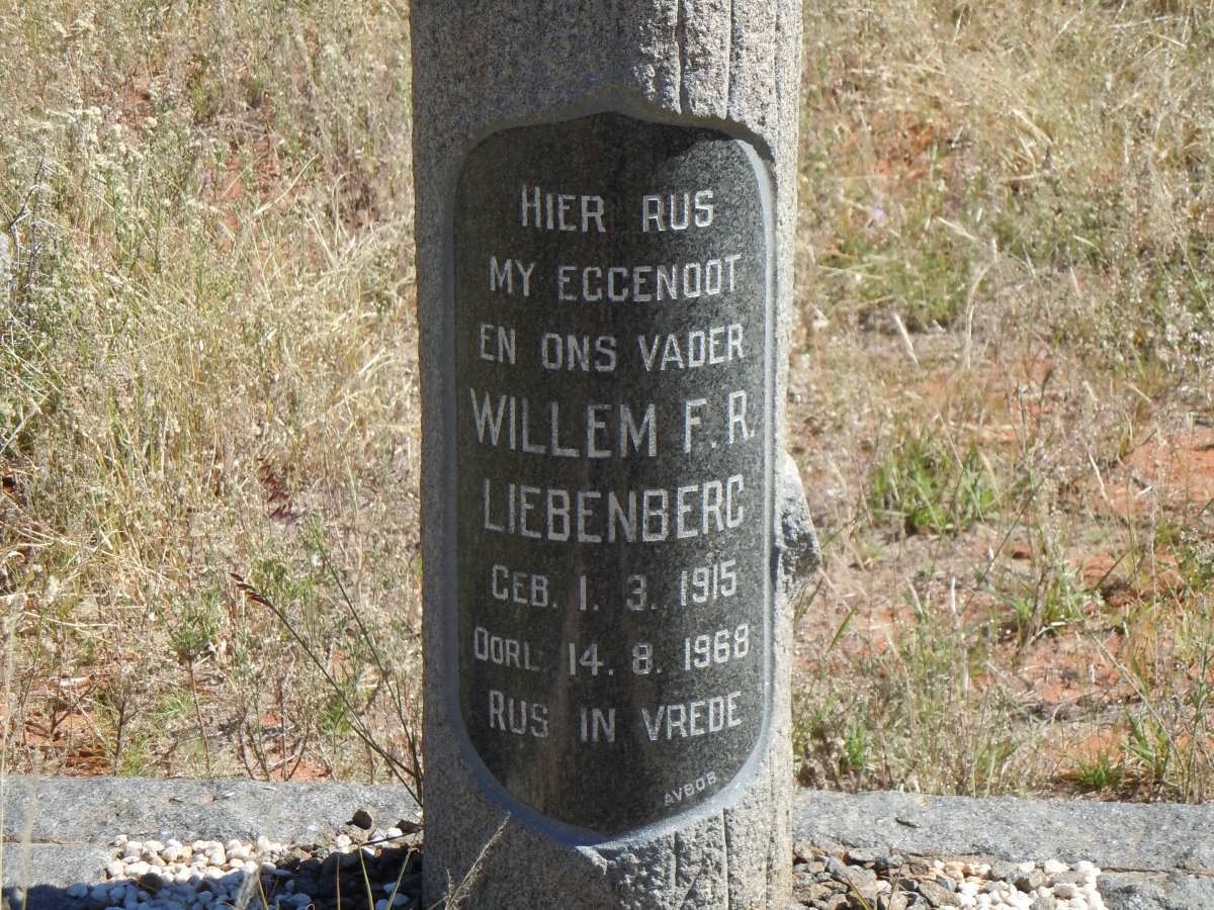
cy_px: 455
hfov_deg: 17.0
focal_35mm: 116
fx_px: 4068
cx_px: 607
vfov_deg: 12.8
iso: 200
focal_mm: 20.9
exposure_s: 1/640
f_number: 4.6
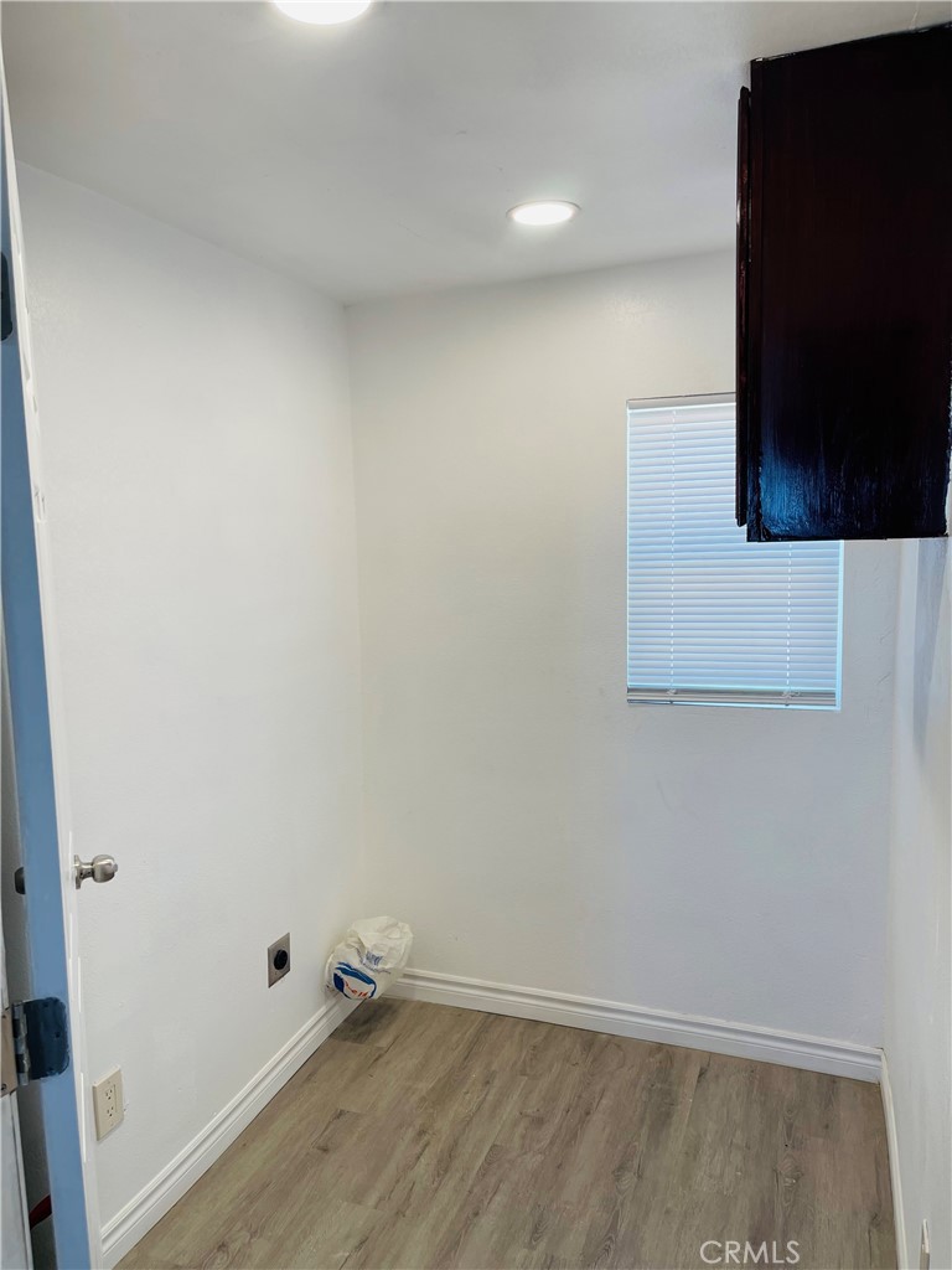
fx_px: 917
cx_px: 476
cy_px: 635
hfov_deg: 54.9
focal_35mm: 25
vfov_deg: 69.4
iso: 50
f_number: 1.6
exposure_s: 1/120
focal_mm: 5.1
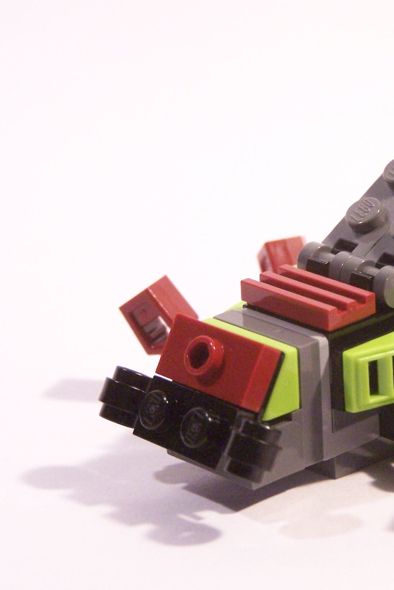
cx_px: 378
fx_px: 2396
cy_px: 295
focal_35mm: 146
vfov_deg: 14.1
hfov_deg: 9.3
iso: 400
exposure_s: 1/45
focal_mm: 17.5
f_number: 3.2
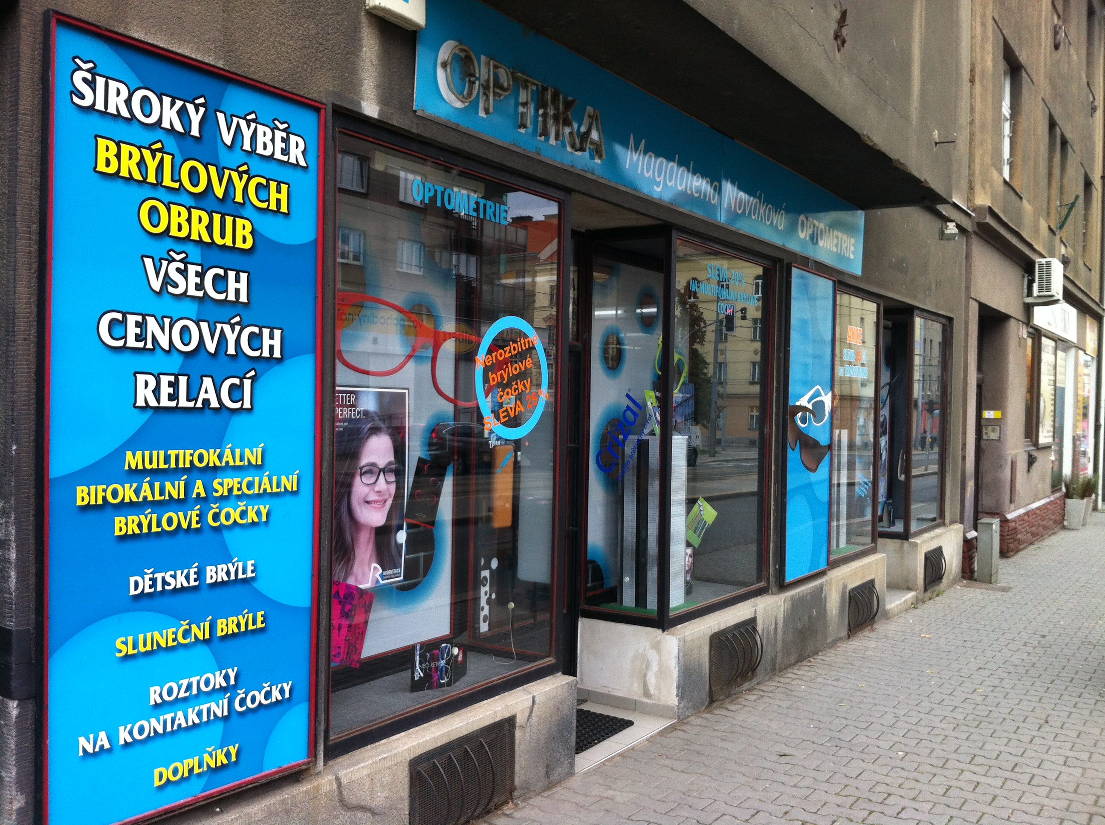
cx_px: 552
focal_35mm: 35
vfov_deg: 40.6
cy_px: 412
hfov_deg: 52.7
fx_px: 1116
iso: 100
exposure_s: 1/120
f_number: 2.8
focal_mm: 3.85
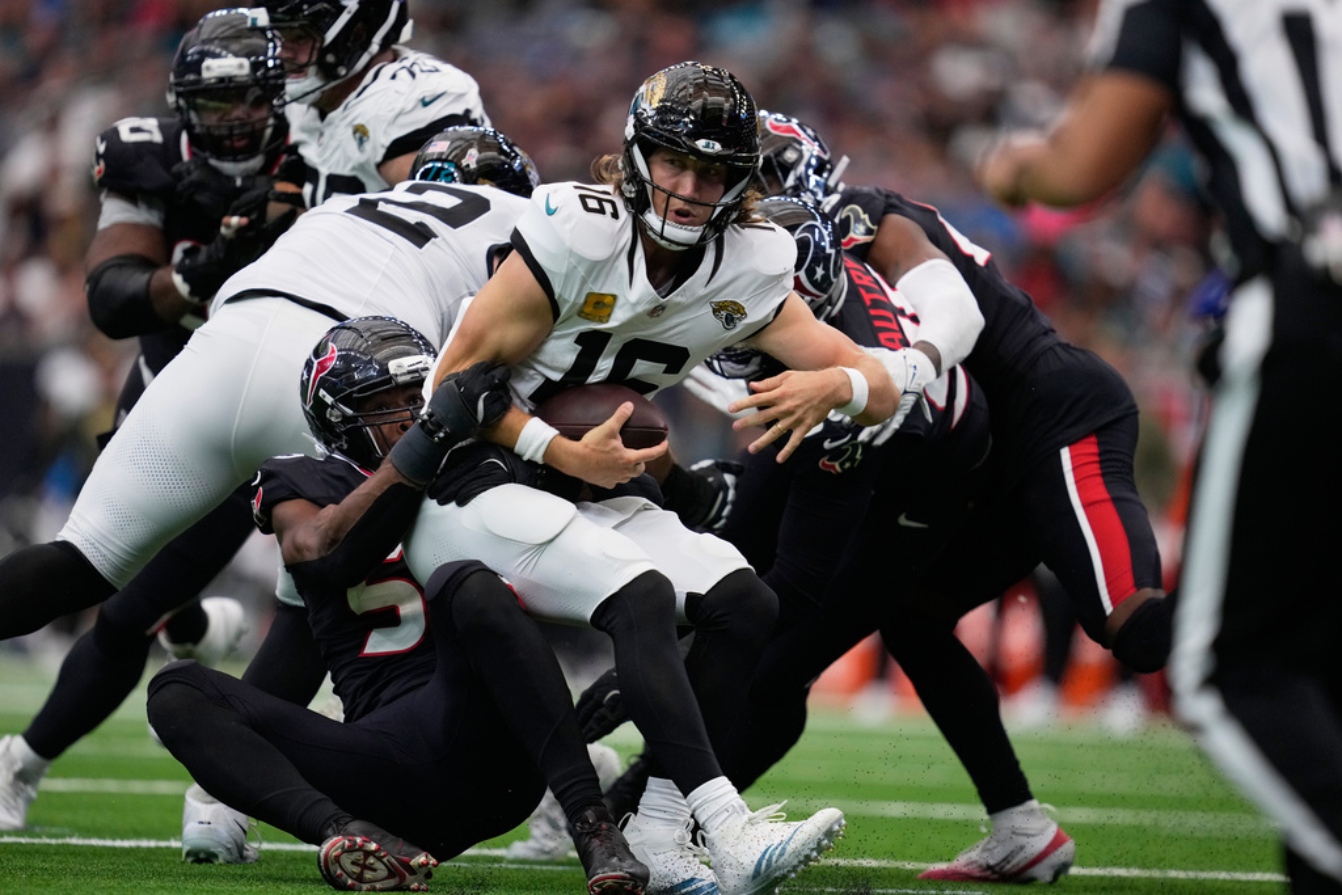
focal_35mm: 400
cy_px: 448
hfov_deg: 5.2
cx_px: 671
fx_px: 14912
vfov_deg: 3.4
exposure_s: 1/2500
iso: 2500
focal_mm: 400
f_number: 2.8
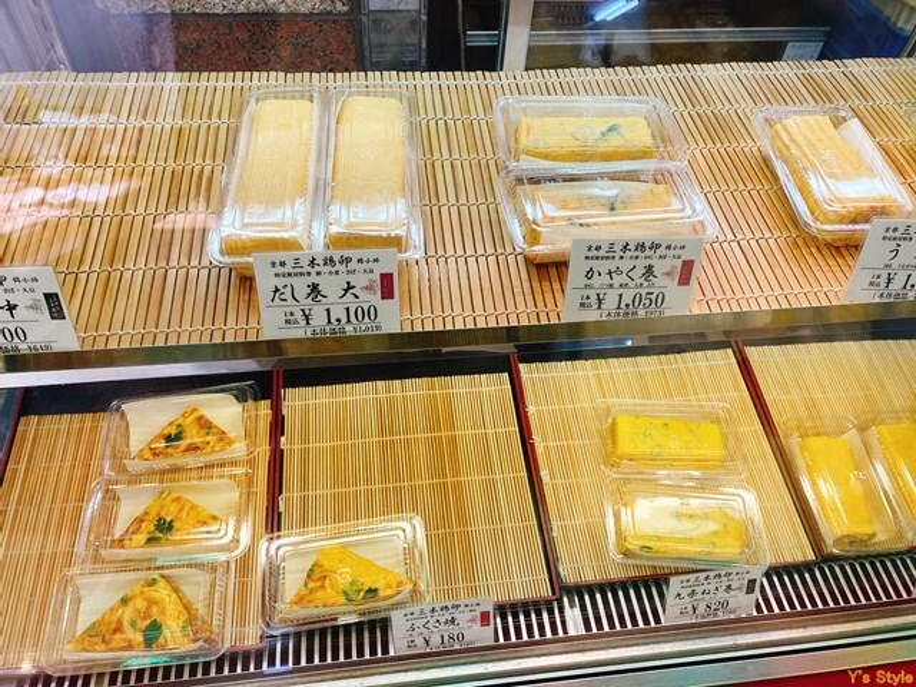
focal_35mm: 26
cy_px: 344
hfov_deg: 67.3
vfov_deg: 53.1
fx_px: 688
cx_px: 458
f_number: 1.6
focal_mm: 4.2
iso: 80
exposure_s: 1/120
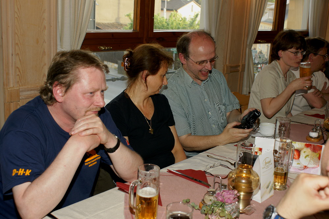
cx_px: 164
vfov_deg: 31.9
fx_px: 384
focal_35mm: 42
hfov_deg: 46.4
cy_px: 110
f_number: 5
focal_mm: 28
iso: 200
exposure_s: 1/60
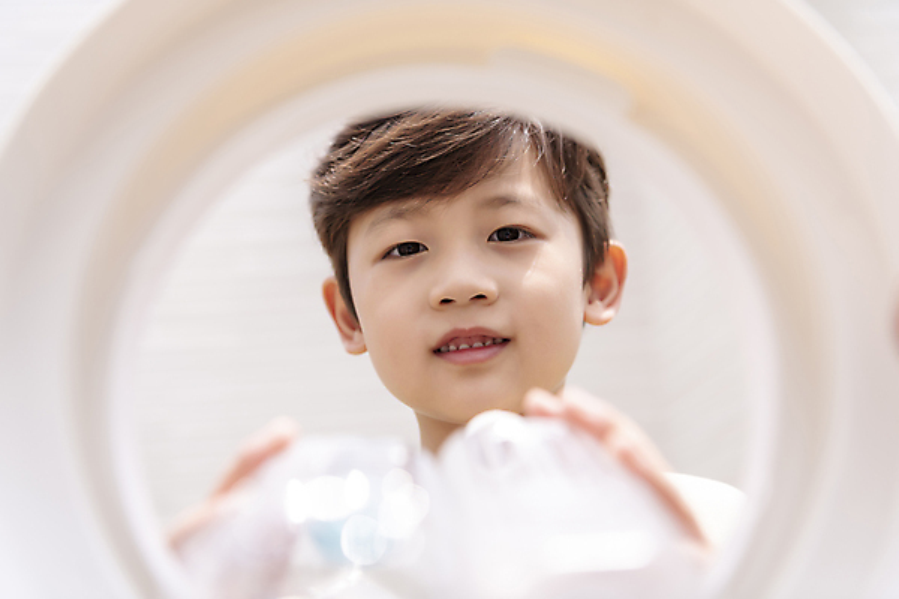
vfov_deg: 29.9
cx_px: 450
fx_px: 1124
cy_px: 300
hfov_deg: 43.6
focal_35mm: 45
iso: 250
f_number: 2.8
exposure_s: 1/2000
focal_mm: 45
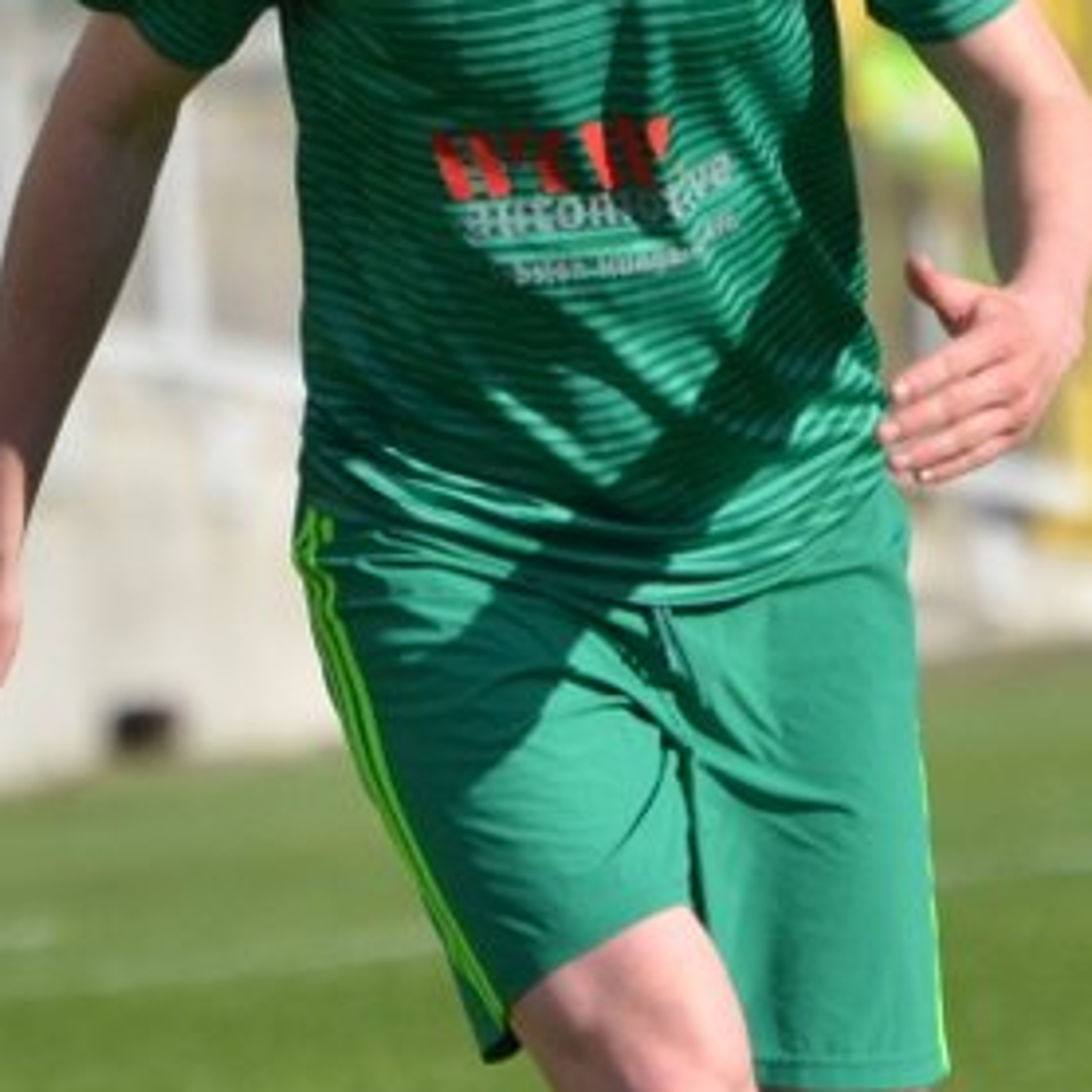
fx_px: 54892
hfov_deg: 1.1
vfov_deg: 1.1
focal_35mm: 1538
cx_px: 778
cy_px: 552
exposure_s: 1/2500
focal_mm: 280
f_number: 6.3
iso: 400
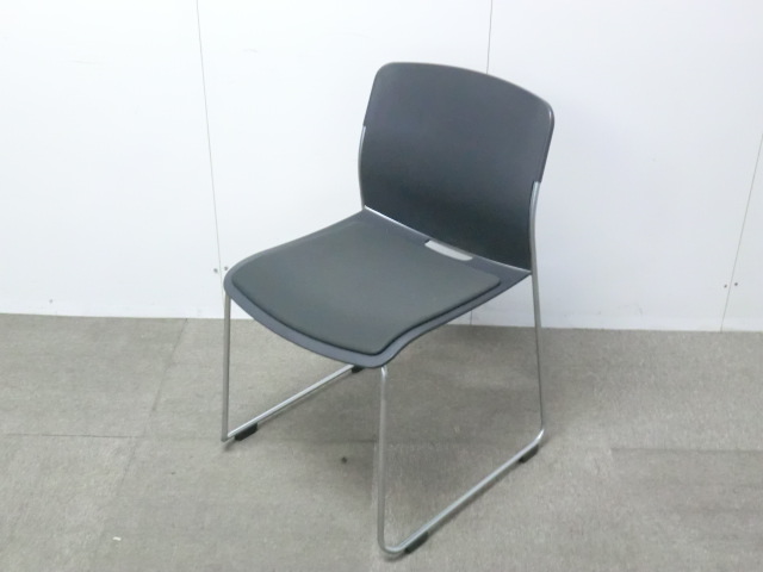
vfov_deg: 32.2
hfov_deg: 42.1
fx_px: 992
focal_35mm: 45
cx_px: 382
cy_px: 286
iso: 800
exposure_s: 1/25
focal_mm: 8.2
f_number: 4.3
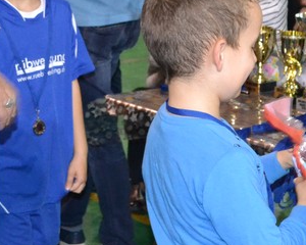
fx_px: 1195
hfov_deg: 14.6
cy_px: 73
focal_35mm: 132
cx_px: 153
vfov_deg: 11.7
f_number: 4
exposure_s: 1/60
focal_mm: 22
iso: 2500
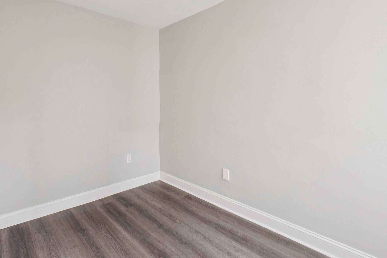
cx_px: 160
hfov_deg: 89.1
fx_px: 193
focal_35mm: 18
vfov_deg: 67.0
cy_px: 108
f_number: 8
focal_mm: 10
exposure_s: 1/8
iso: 250
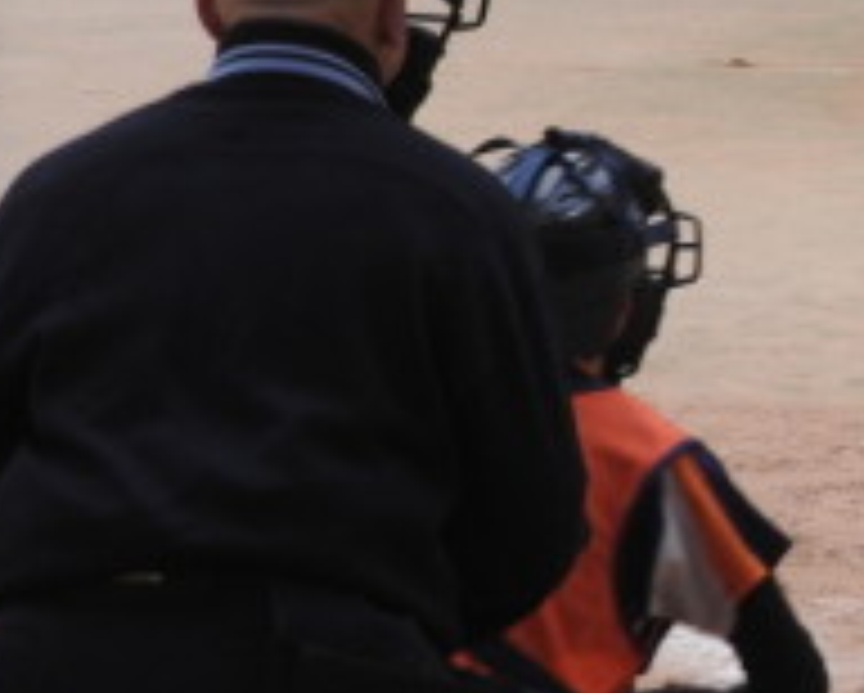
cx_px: 1282
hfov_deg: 8.8
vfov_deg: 7.2
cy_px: -18
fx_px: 5452
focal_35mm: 213
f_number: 4.5
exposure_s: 1/30
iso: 200
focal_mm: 12.5
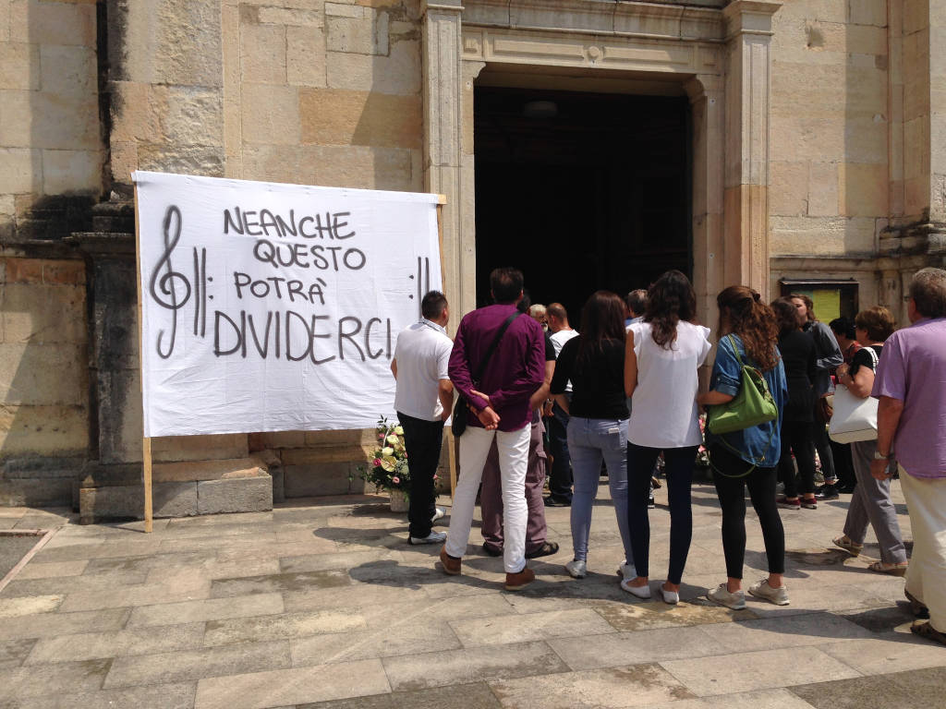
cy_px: 354
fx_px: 902
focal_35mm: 33
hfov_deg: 55.4
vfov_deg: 42.9
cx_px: 473
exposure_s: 1/3012
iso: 50
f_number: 2.4
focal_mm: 4.12
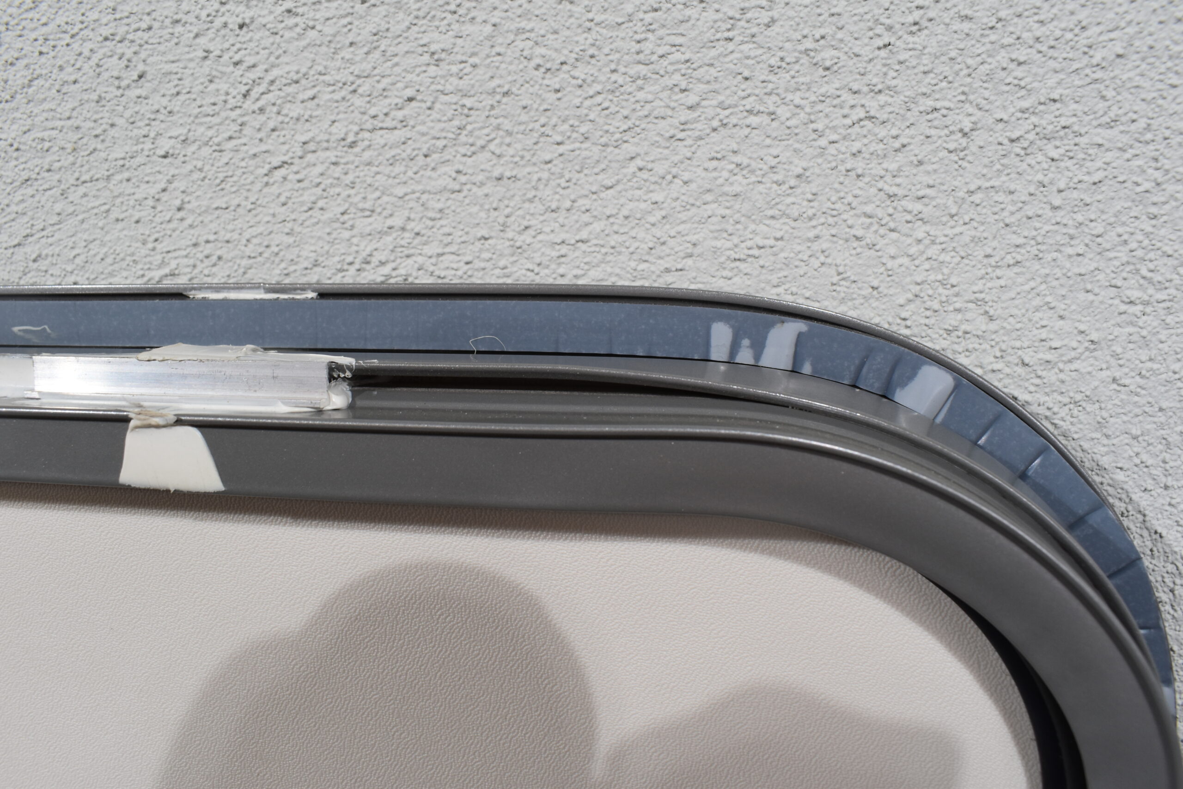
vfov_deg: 47.9
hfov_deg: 67.4
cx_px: 592
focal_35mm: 27
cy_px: 394
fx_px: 887
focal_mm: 18
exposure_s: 1/60
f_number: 8
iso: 360
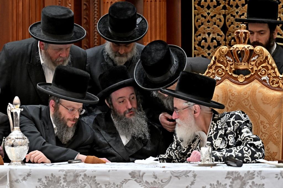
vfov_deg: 9.3
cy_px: 94
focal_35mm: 148
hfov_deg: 13.9
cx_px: 142
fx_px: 1163
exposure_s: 1/160
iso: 800
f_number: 4
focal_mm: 99
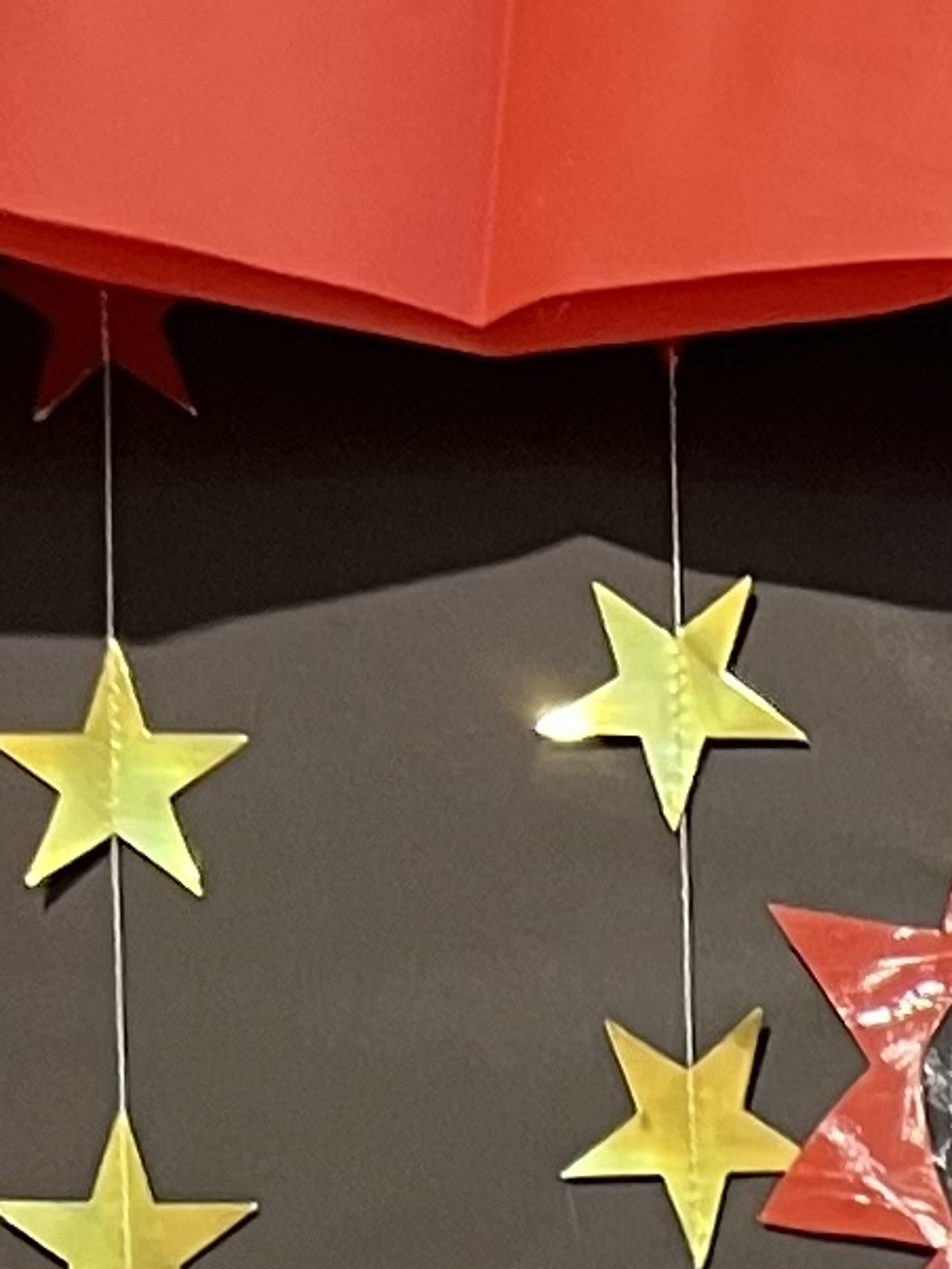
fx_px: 6376
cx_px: 3147
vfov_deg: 9.0
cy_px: 3965
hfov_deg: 7.3
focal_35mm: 174
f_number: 1.5
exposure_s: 1/60
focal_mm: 5.7
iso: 100
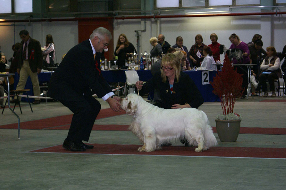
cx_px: 143
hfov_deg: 19.5
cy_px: 95
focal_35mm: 105
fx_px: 834
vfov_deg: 13.0
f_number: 5.6
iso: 400
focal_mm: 70
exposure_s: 1/125
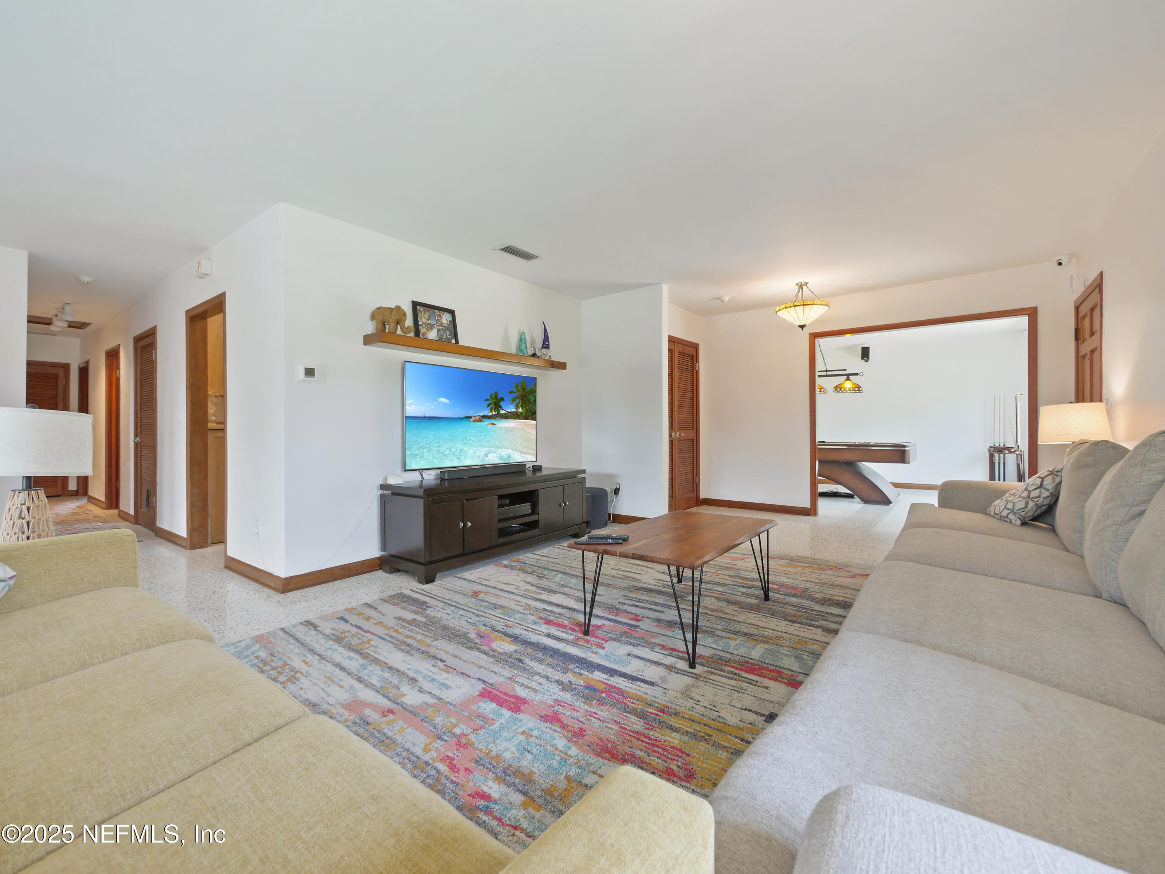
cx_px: 582
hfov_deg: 102.1
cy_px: 437
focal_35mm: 14
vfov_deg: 85.7
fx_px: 471
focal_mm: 7
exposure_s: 1/25
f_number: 4
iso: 400
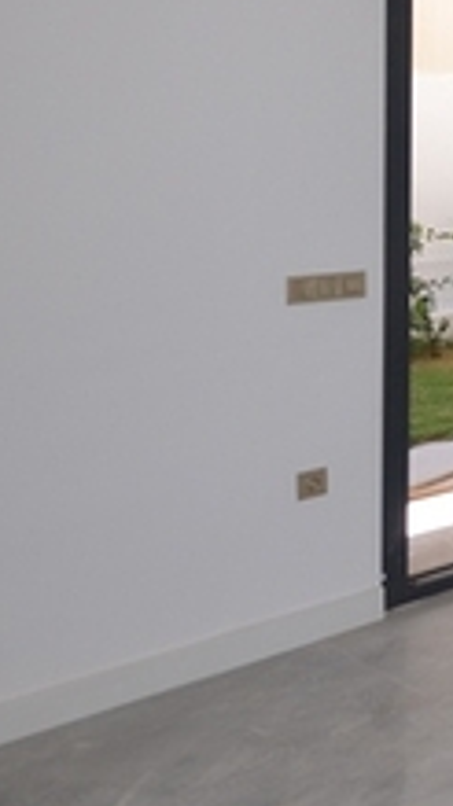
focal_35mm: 52
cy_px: 184
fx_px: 1112
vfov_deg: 38.6
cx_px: 970
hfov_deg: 16.2
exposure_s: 1/200
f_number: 7.1
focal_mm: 10
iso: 400
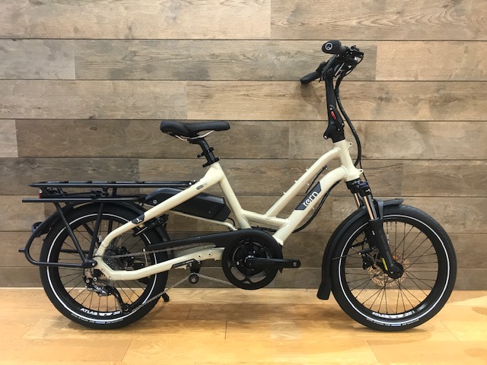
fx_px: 394
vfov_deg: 49.7
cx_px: 244
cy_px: 182
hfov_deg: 63.4
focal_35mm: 28
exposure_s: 1/20
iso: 40
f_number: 1.8
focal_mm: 3.99
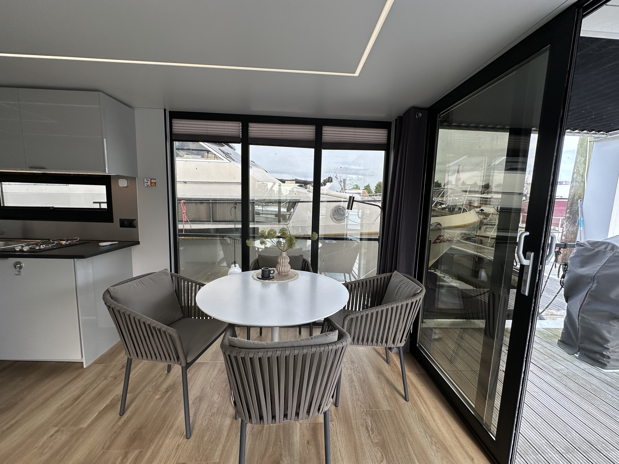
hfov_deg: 102.1
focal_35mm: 14
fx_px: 250
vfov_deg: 85.7
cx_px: 310
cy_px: 232
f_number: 2.2
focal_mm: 2.22
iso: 64
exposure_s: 1/215
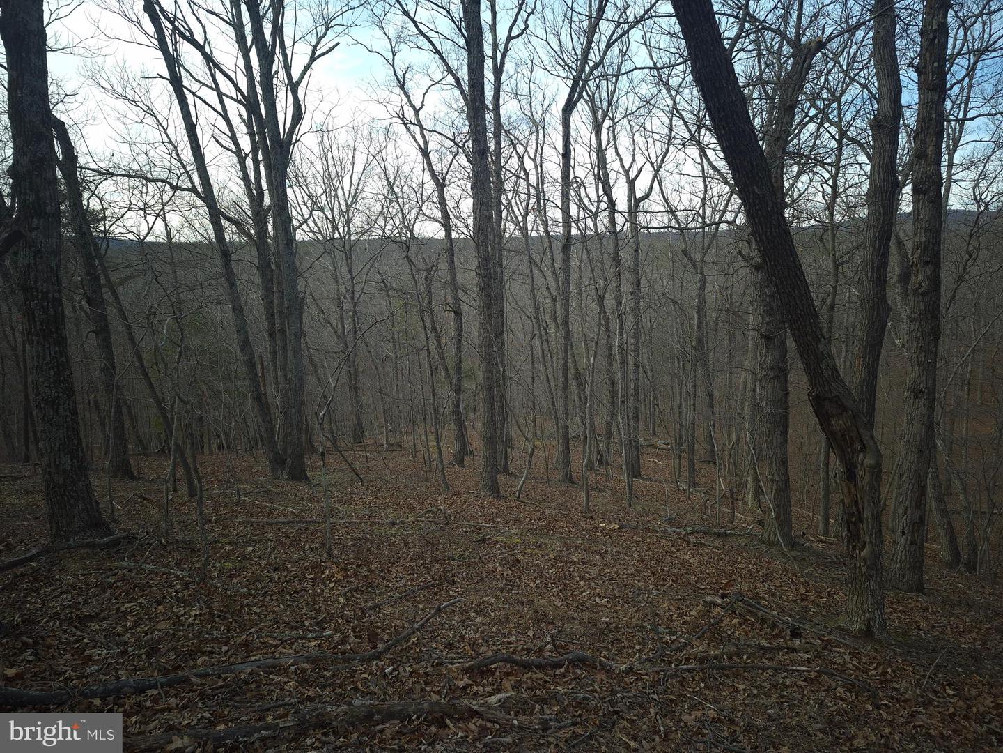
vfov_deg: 58.9
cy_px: 376
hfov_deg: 73.9
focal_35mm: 23
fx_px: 666
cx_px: 502
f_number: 1.8
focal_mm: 5.4
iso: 25
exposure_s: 1/312
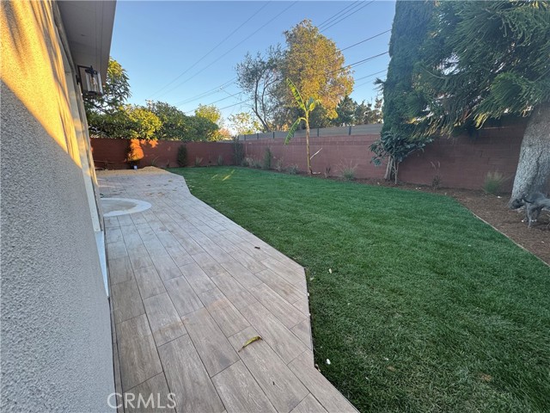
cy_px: 206
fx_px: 222
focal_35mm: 14
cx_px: 275
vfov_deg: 85.7
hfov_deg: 102.1
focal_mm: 2.22
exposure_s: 1/99
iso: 50
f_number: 2.2
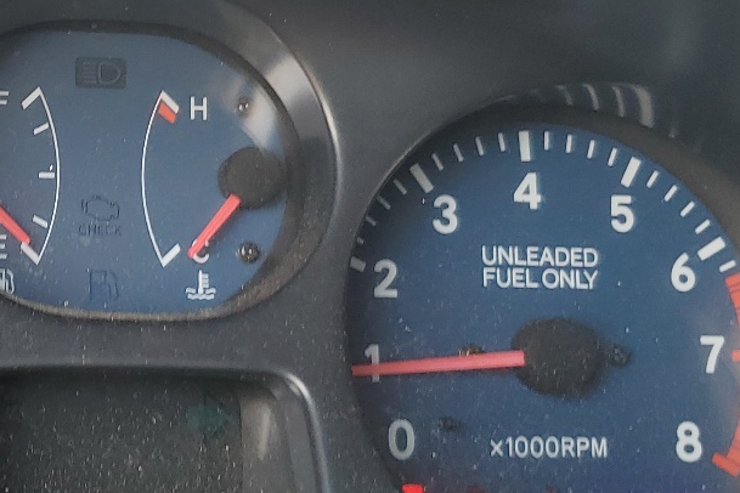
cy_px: 182
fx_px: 1459
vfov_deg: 19.2
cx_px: 73
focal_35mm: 71
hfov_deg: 27.4
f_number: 1.5
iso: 50
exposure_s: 1/312
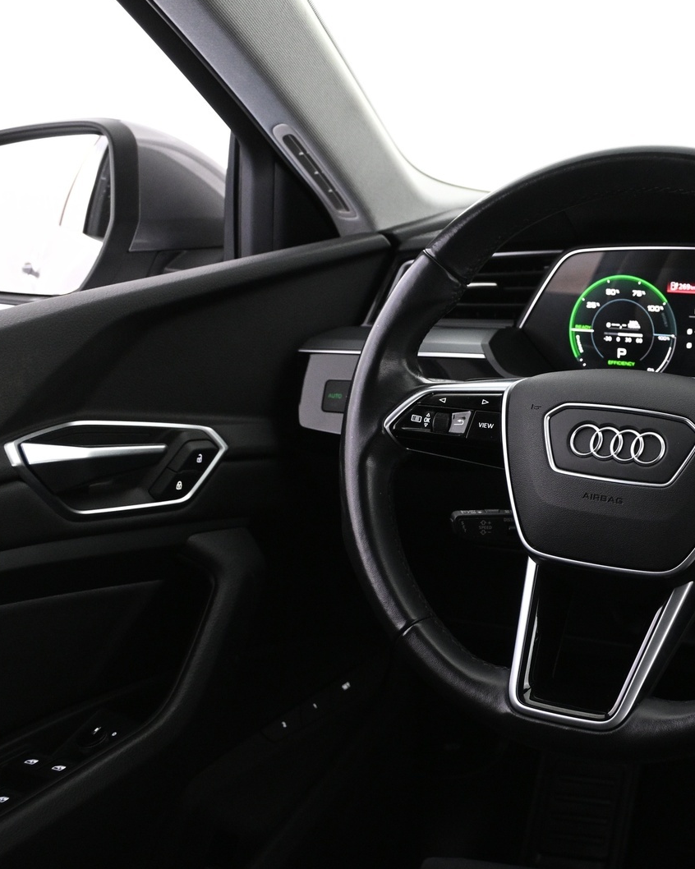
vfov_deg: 40.1
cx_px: 656
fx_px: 1192
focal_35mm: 46
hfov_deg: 30.7
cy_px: 433
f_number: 4
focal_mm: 21.5
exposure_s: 1/25
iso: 1600
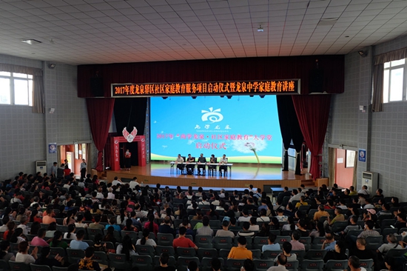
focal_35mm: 26
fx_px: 294
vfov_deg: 49.5
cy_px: 136
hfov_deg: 69.4
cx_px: 204
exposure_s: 1/50
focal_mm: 17.5
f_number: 3.6
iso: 800
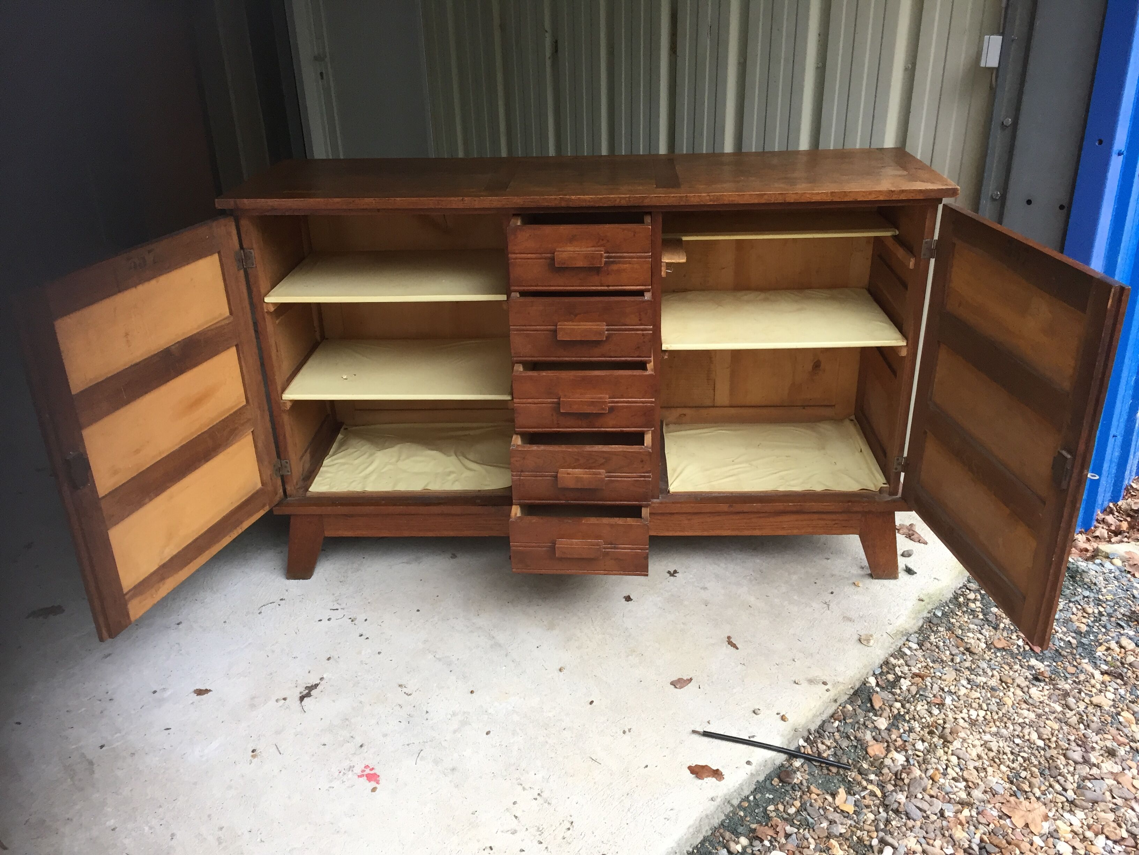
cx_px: 570
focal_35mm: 29
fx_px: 954
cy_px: 428
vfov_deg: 48.2
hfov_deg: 61.7
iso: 40
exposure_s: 1/33
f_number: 2.2
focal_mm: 4.15
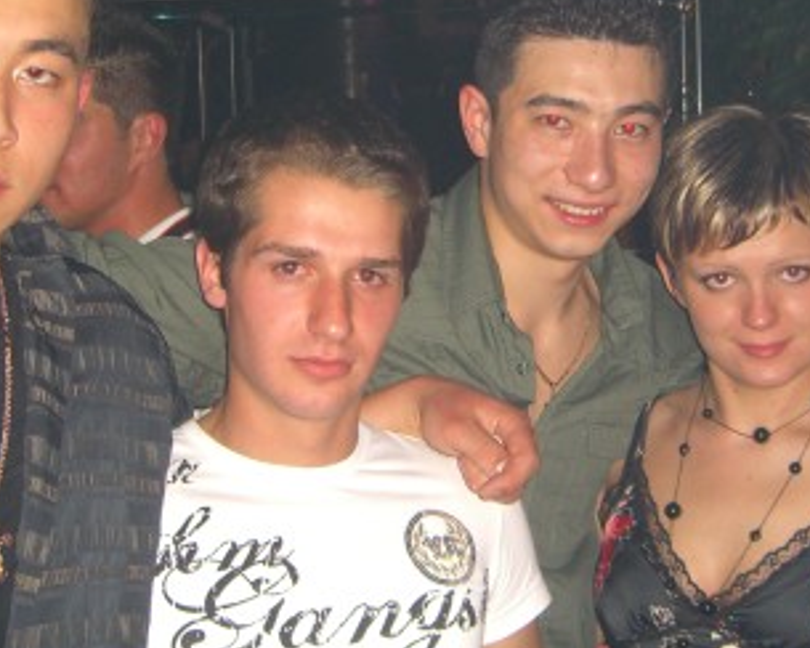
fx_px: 1750
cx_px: 475
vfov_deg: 20.9
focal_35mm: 73
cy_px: 207
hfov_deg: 26.0
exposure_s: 1/60
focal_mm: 7.9
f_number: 2.8
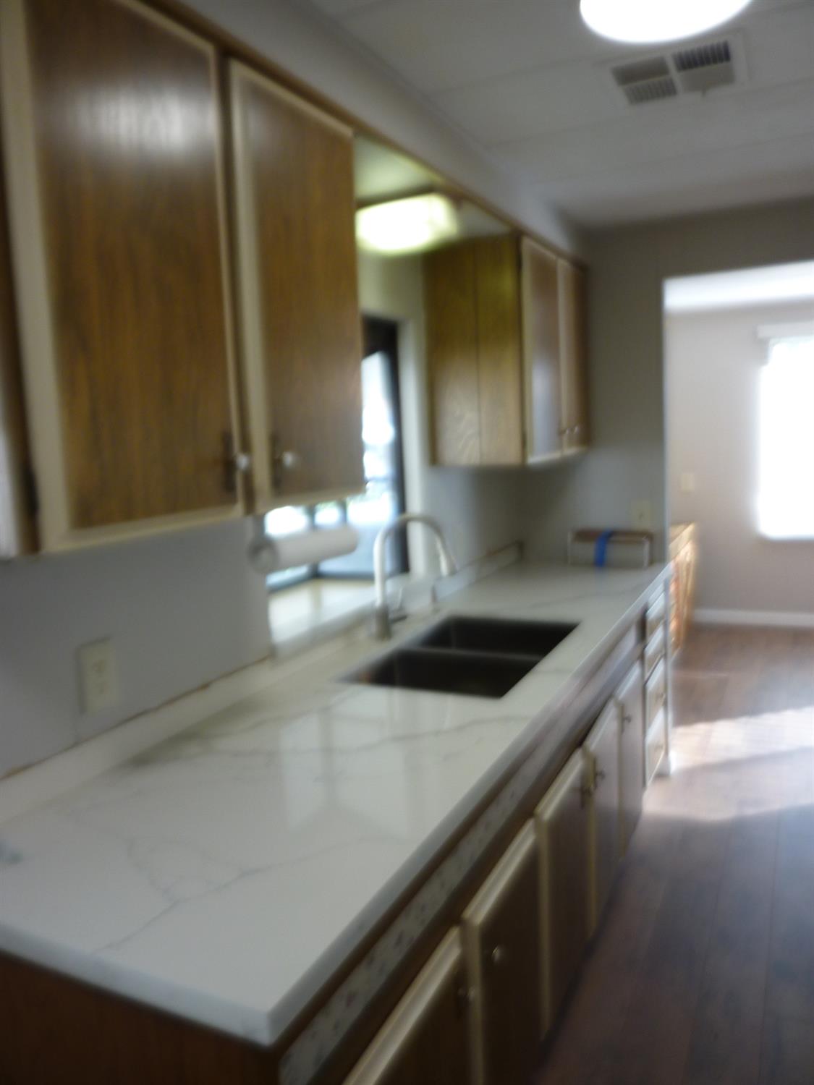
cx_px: 407
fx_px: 784
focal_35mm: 25
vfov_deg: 69.4
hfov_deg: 54.9
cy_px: 542
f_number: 3.3
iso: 80
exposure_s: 1/40
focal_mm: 4.1
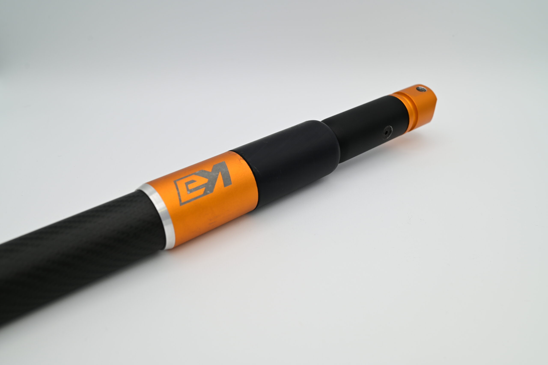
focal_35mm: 35
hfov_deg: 54.5
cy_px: 182
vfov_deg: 37.8
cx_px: 274
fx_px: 532
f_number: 7.1
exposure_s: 1/50
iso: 100
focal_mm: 35
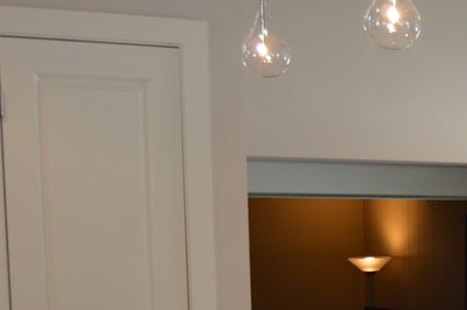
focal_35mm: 124
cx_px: 846
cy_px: 484
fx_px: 1607
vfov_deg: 10.6
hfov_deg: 14.5
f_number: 4.5
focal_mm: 22
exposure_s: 1/80
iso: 400
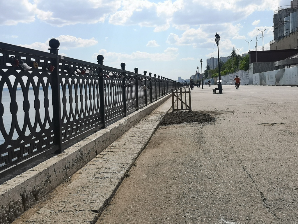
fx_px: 379
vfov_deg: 32.9
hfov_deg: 42.9
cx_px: 149
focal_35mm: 44
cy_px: 112
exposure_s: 1/3106
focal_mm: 5.58
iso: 50
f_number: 1.8
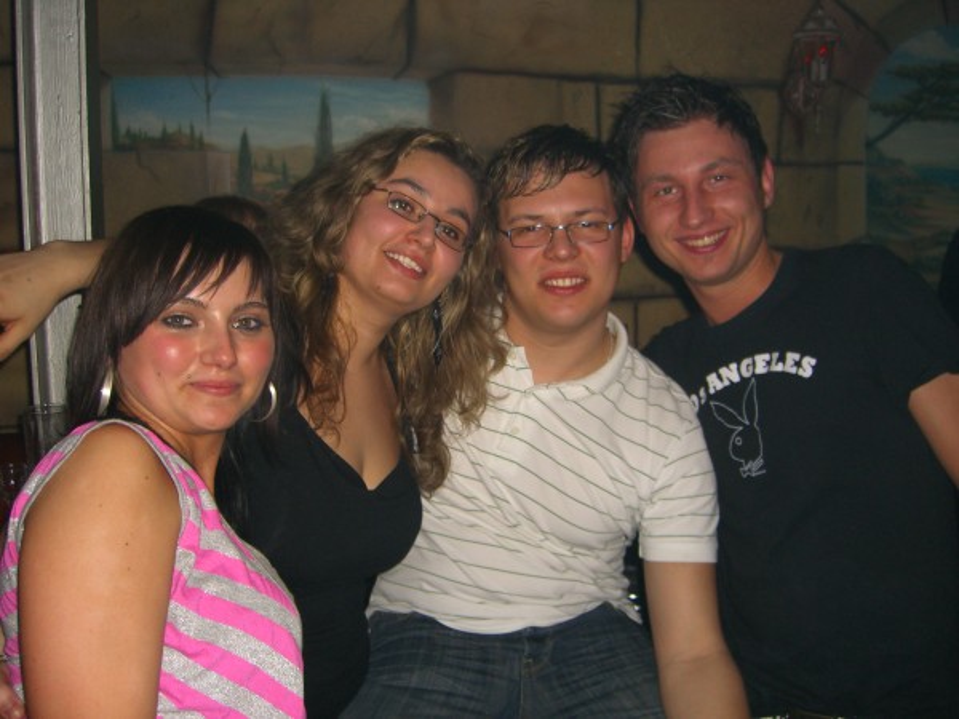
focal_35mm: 38
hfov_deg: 49.0
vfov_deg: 37.7
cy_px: 360
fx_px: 1053
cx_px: 480
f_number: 2.8
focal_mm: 7.9
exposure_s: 1/60
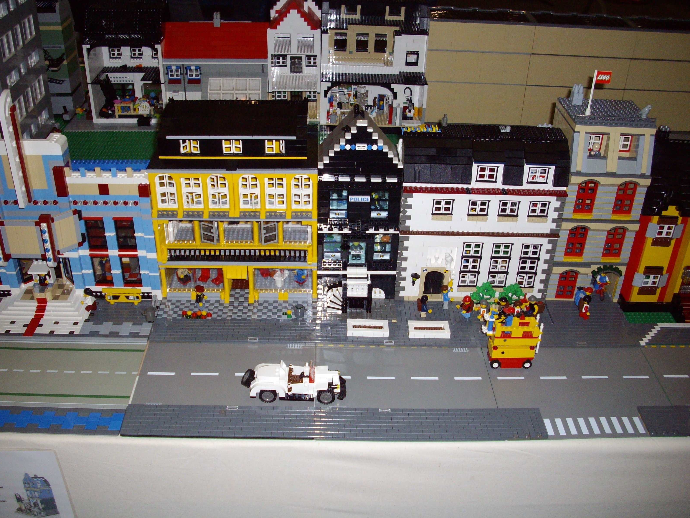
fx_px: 758
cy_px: 261
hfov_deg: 49.0
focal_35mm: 38
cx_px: 339
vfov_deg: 37.7
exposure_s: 1/50
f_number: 2.8
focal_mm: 6.2
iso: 160
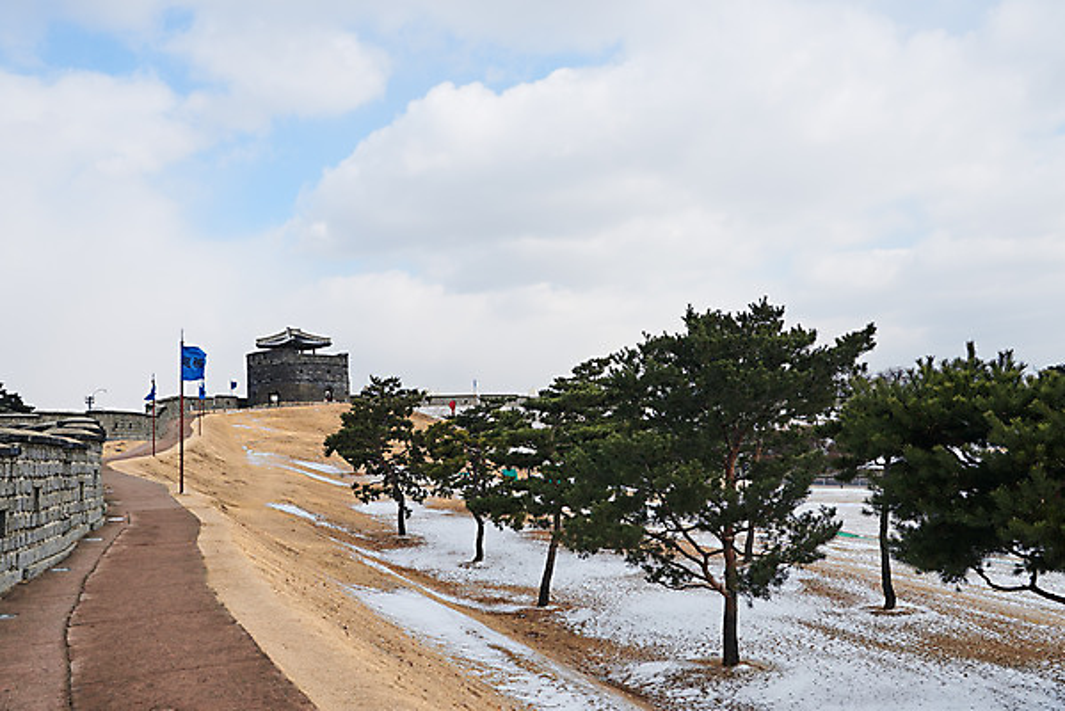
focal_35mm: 31
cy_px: 356
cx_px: 532
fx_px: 917
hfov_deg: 60.3
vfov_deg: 42.4
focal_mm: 31
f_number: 8
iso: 100
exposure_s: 1/320
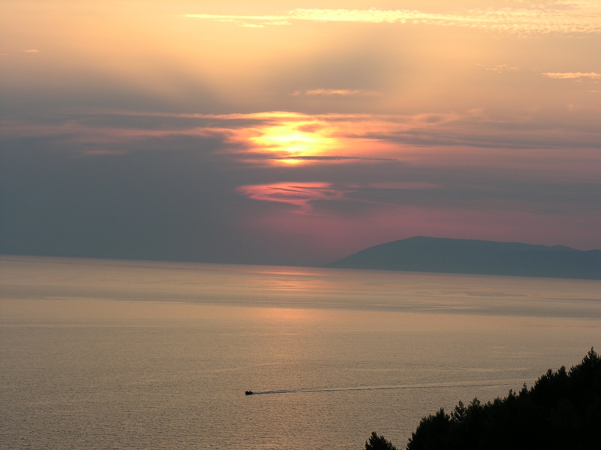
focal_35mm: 115
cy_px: 225
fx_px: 1997
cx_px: 300
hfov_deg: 17.1
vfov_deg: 12.9
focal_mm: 29.3
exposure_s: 1/84.2
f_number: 6.6
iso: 50
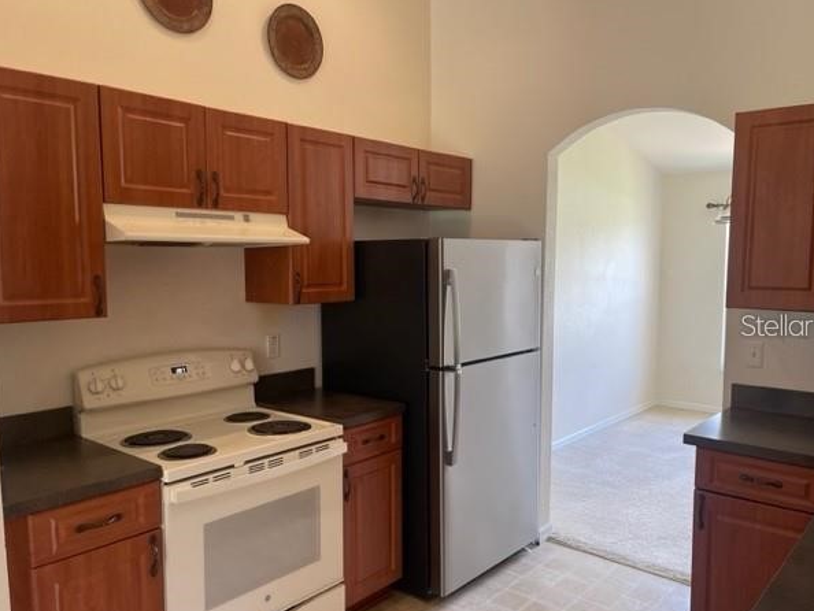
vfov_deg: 49.7
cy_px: 325
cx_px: 432
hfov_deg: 63.4
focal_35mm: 28
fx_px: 659
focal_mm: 5.1
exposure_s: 1/120
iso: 125
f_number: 1.6
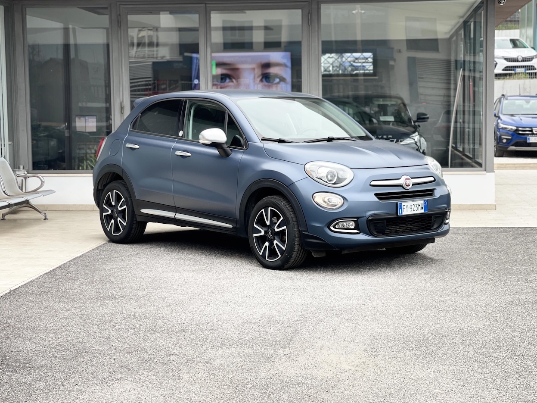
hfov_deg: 30.3
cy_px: 202
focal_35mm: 64
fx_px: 993
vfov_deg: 22.9
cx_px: 268
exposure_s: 1/121
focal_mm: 7.5
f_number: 2.2
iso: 25
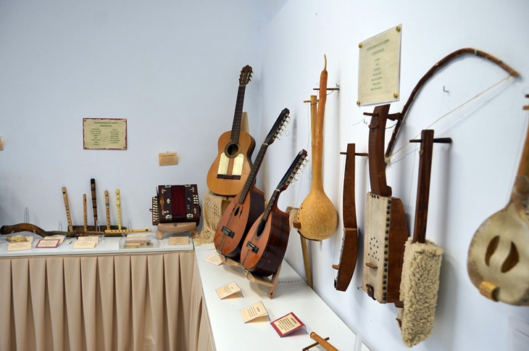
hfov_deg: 62.0
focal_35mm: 30
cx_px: 264
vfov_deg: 43.5
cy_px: 176
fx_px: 440
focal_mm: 20
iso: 400
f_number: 4
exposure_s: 1/60
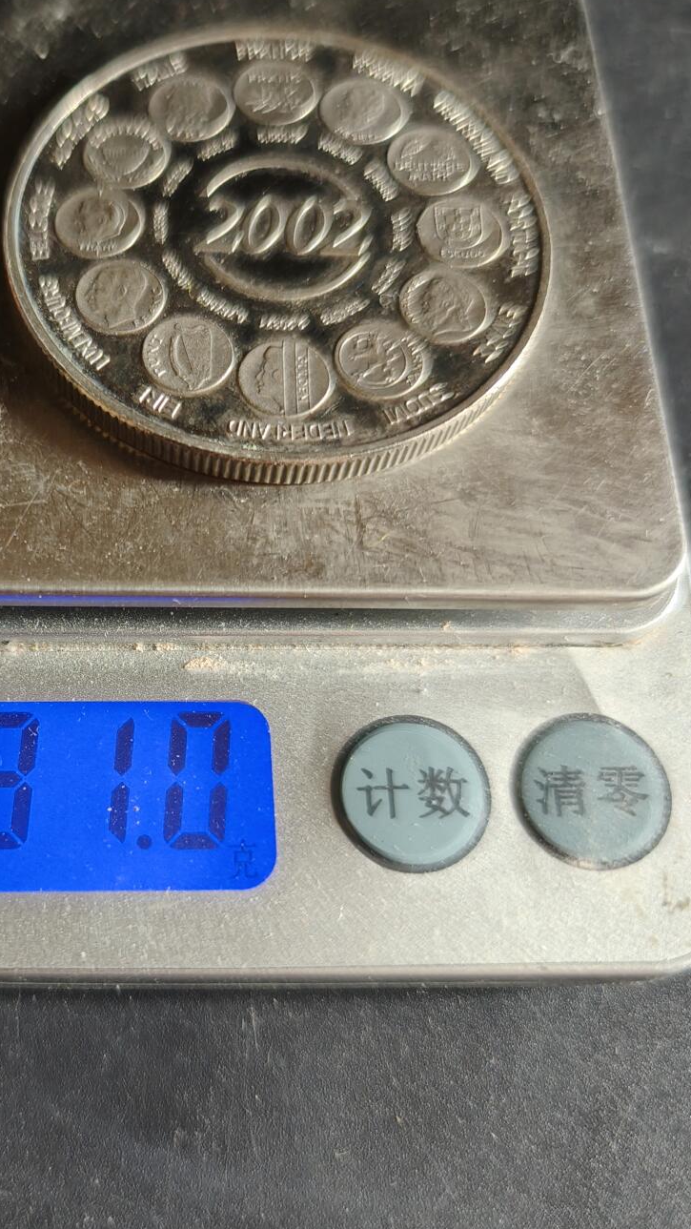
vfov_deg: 56.6
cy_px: 632
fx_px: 1140
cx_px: 91
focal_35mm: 35
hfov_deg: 32.3
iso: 400
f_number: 1.6
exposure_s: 1/100
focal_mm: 6.06
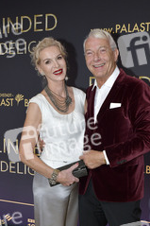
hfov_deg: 23.7
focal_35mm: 57
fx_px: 357
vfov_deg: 33.8
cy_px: 187
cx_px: 80
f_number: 6.3
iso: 1250
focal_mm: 34
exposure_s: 1/250
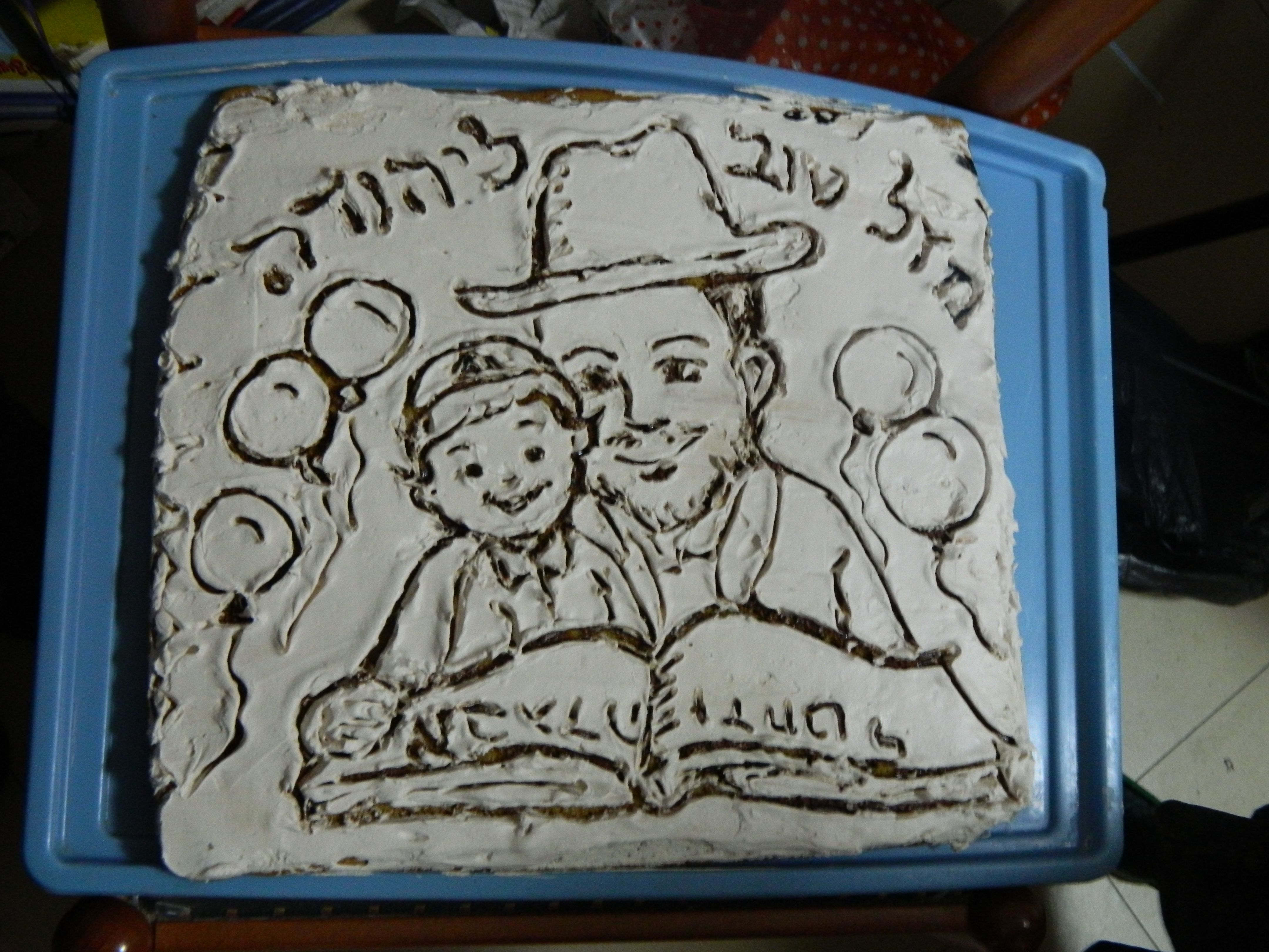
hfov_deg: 45.8
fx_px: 1503
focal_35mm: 41
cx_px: 634
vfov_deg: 35.1
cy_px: 476
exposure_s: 1/15
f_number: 3.5
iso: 400
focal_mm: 7.3
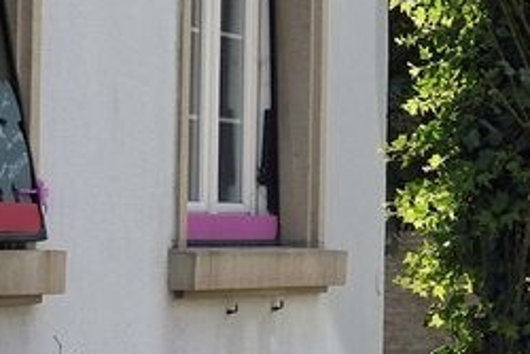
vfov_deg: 4.5
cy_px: 47
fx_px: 4522
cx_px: 1155
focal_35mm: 307
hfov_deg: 6.5
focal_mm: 48
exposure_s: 1/250
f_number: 10
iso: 200
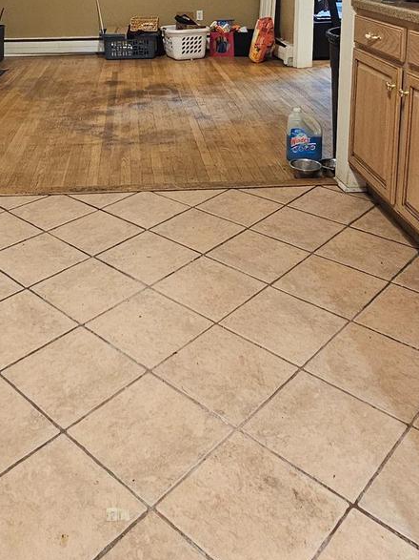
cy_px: 59
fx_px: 549
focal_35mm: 34
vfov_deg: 48.5
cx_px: 152
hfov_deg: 41.4
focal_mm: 2.2
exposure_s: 1/30
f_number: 2.2
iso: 400
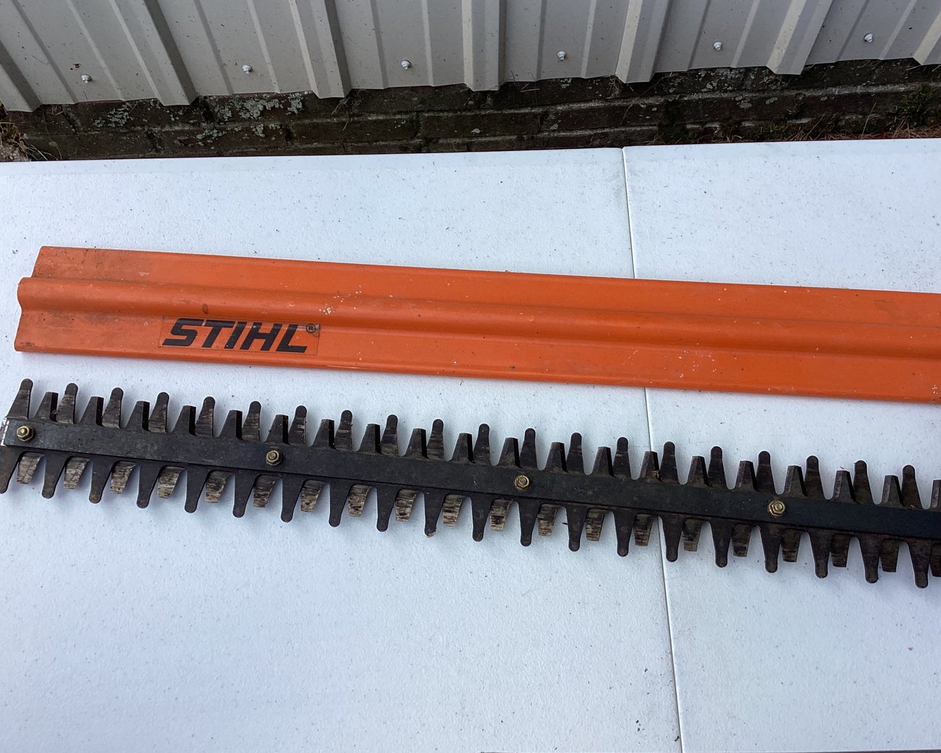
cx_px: 490
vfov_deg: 44.6
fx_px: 919
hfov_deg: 54.2
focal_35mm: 33
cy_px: 381
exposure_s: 1/381
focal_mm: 3.3
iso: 25
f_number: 2.4
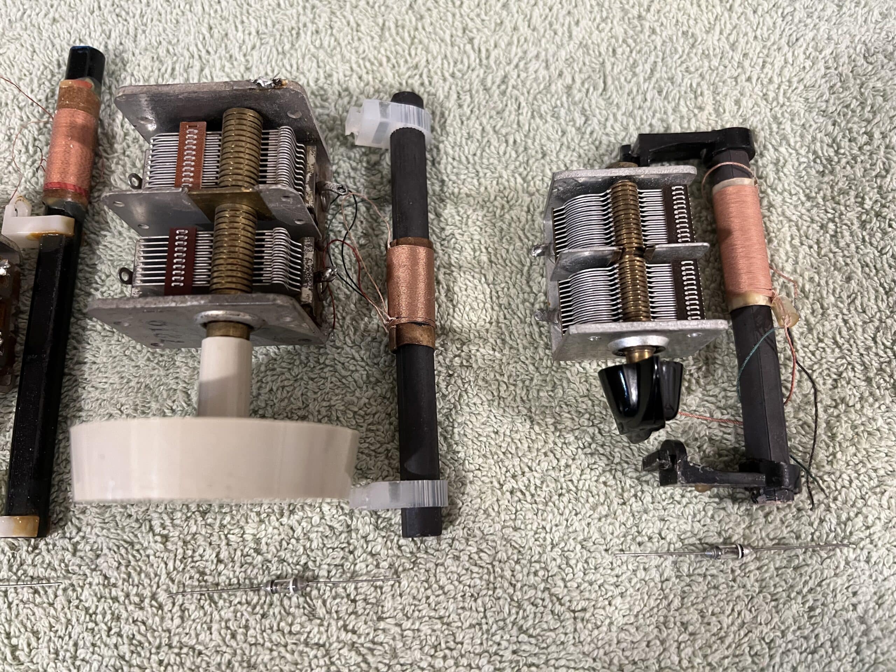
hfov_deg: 67.3
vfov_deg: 53.1
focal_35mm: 26
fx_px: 673
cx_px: 448
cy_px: 336
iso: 250
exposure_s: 1/60
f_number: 1.5
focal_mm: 5.7
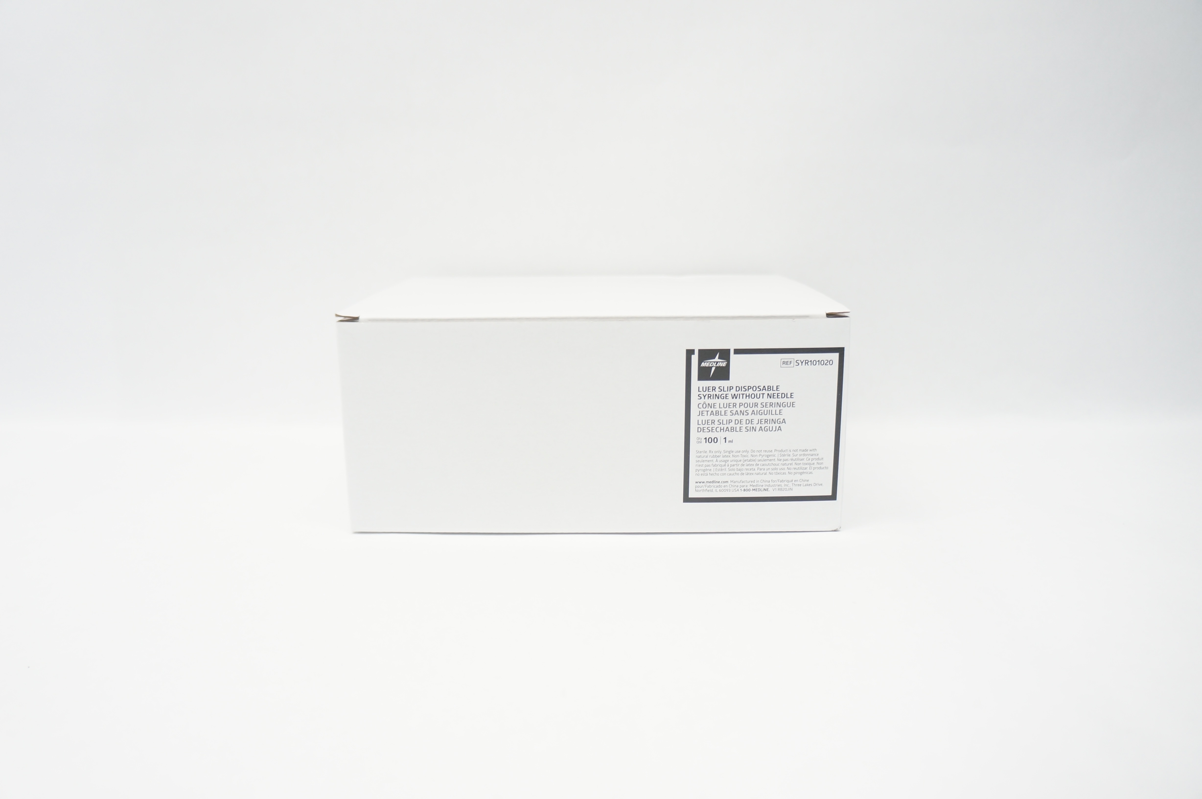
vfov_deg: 47.8
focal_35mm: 27
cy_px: 400
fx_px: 901
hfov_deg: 67.4
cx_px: 601
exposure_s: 1/100
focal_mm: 18
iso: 400
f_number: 3.5
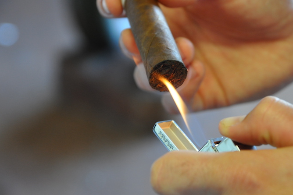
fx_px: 1242
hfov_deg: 13.5
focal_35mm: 153
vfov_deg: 9.0
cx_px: 171
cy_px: 86
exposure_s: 1/30
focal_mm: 85
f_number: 5.3
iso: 800
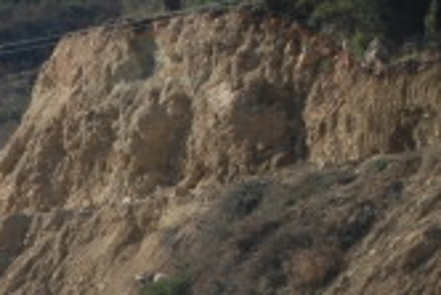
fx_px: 3961
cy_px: 432
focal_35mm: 323
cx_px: -169
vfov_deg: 4.2
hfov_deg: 6.3
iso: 100
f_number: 8
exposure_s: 1/250
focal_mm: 35
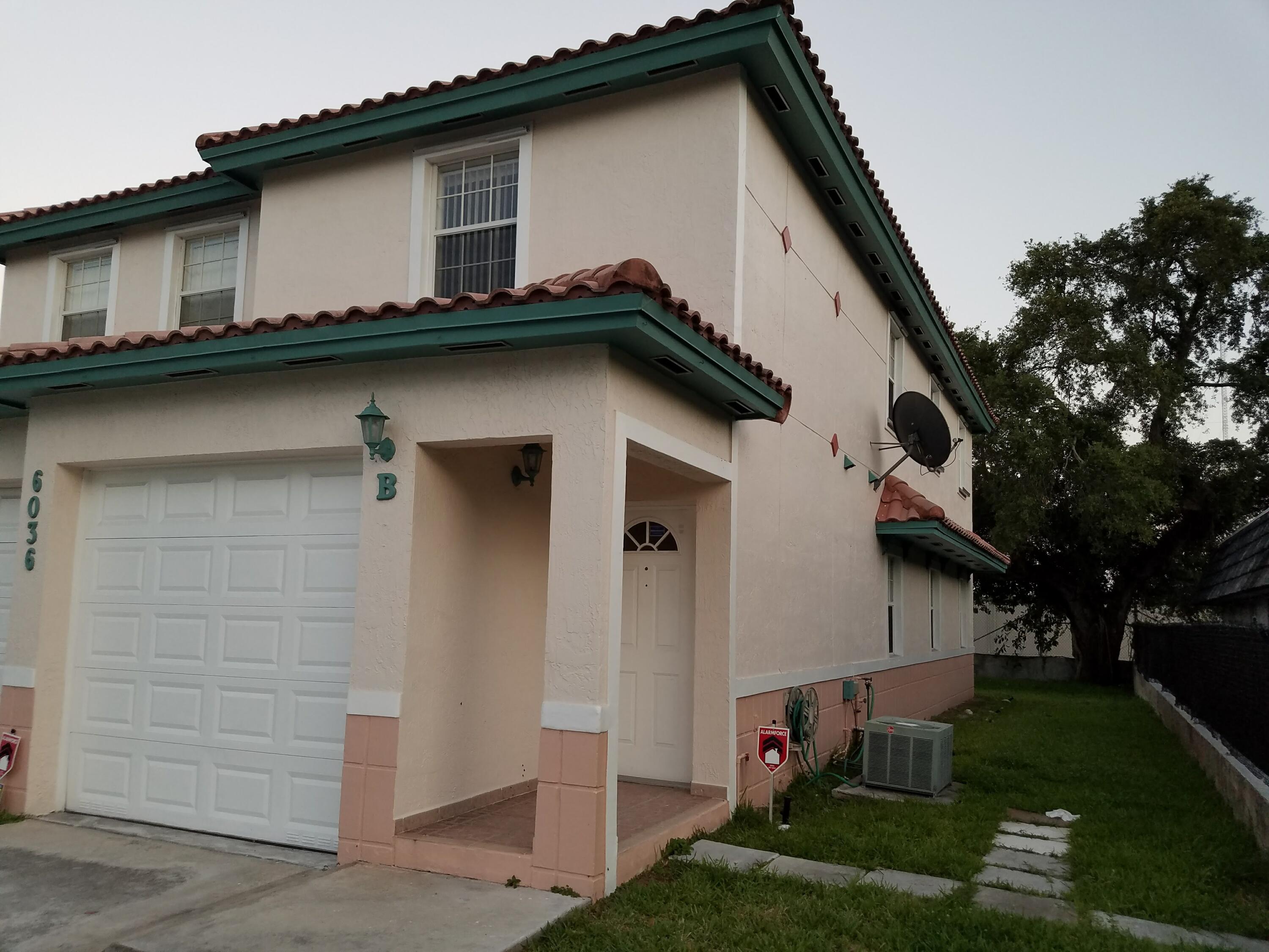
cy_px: 476
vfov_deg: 53.1
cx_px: 634
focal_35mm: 26
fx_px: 953
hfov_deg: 67.3
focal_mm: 4.2
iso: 80
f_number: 1.7
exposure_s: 1/60
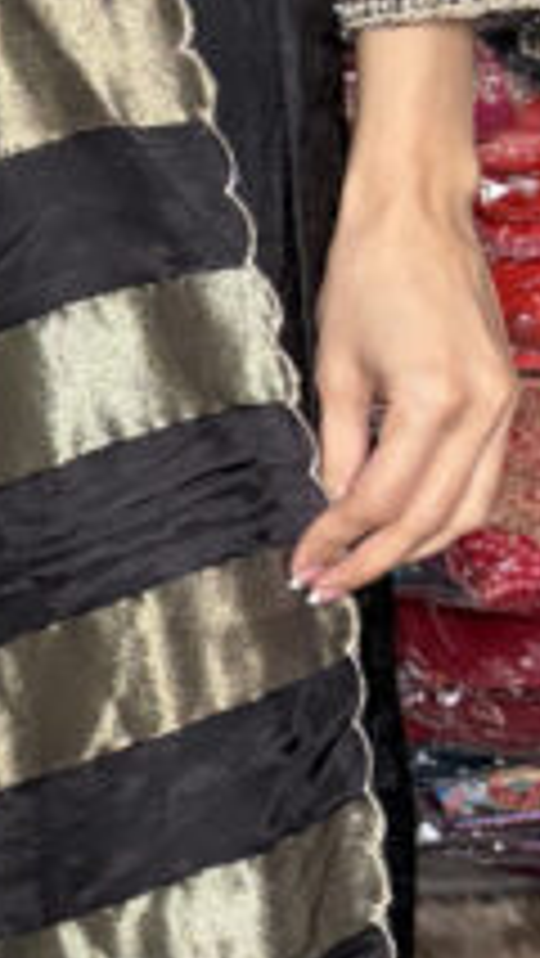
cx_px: -220
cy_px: 475
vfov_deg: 17.3
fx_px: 3153
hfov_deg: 9.6
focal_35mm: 124
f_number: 1.6
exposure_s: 1/50
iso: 250
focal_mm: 5.96
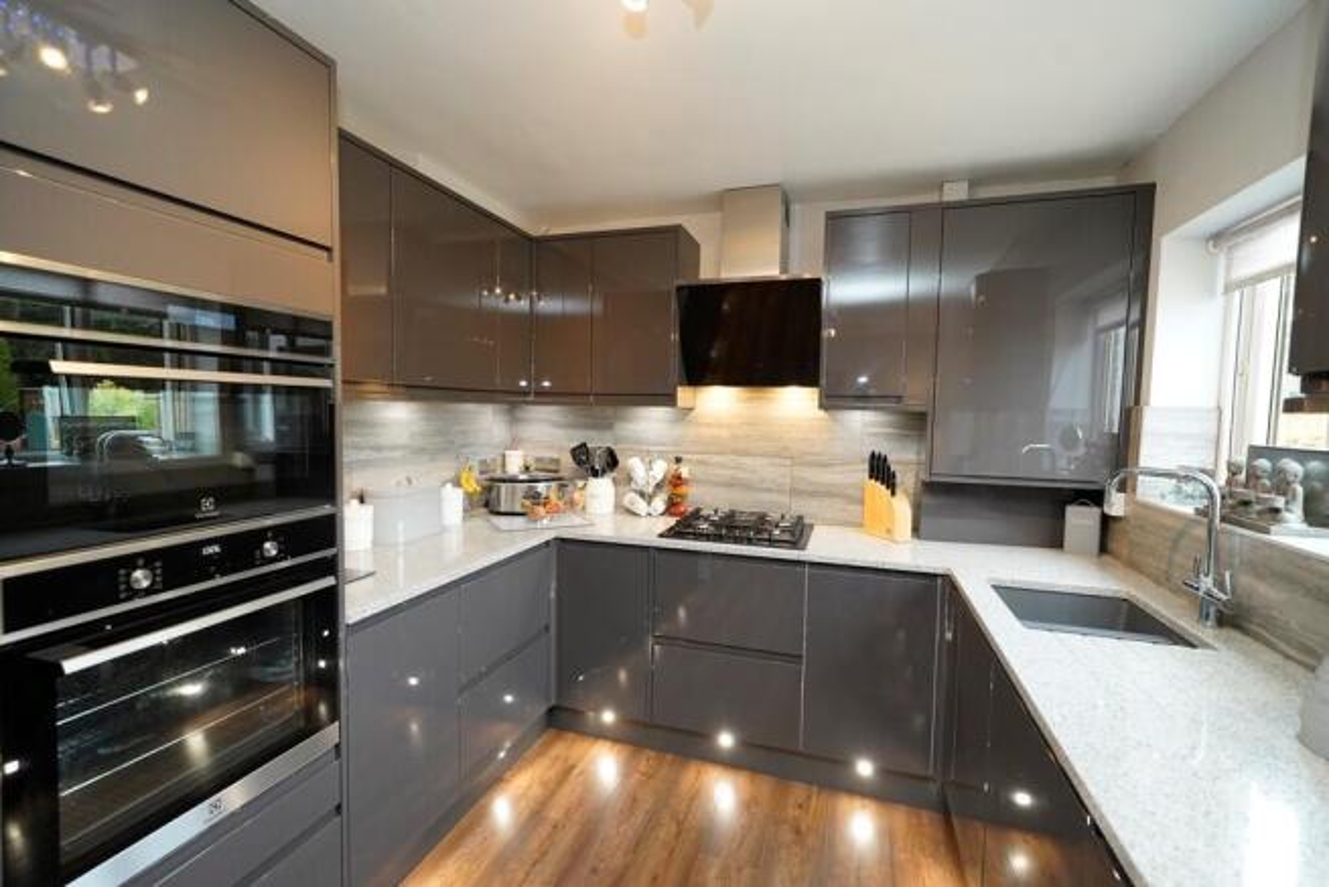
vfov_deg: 77.4
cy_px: 444
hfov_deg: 100.4
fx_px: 554
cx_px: 664
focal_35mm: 15
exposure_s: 1/160
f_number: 4
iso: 2500
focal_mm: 15
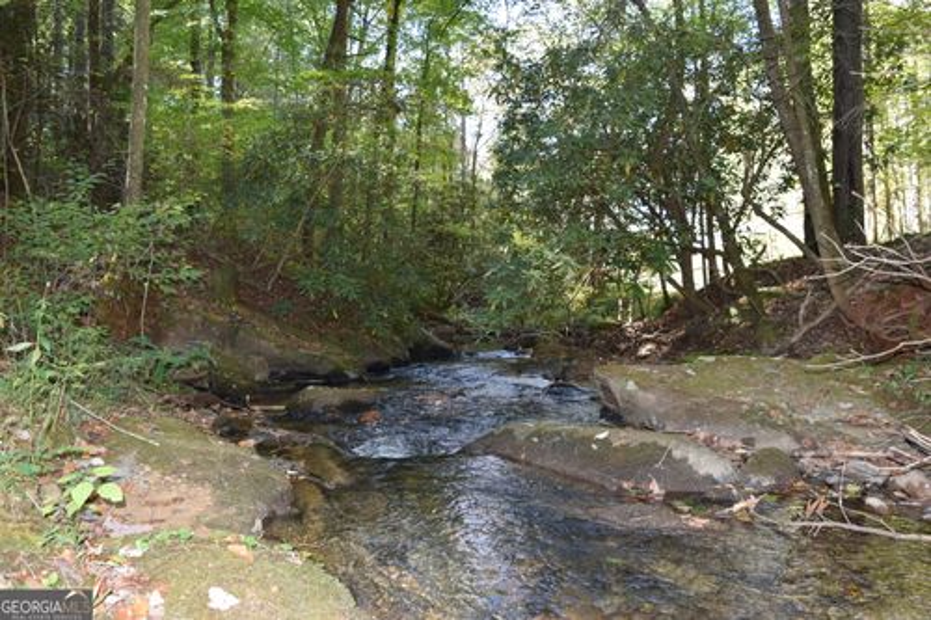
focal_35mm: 30
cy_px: 310
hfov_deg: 61.9
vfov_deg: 43.6
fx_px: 776
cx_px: 466
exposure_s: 1/100
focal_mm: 20
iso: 800
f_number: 5.6
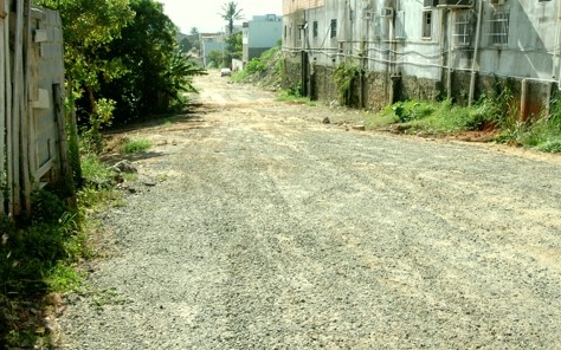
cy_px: 167
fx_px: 566
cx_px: 279
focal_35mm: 37
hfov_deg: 52.8
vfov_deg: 34.4
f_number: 14
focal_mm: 24
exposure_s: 1/800
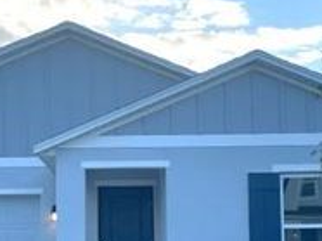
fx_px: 725
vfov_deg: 18.7
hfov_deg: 25.0
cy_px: 186
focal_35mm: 78
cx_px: 128
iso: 32
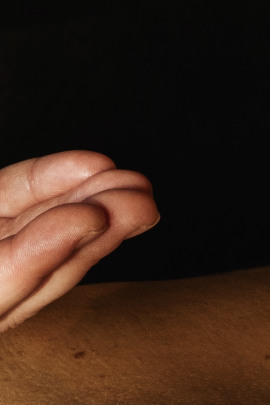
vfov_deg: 5.6
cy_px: -164
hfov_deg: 3.7
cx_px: -101
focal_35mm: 368
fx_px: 4142
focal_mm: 38.5
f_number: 5.6
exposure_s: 1/60
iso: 320
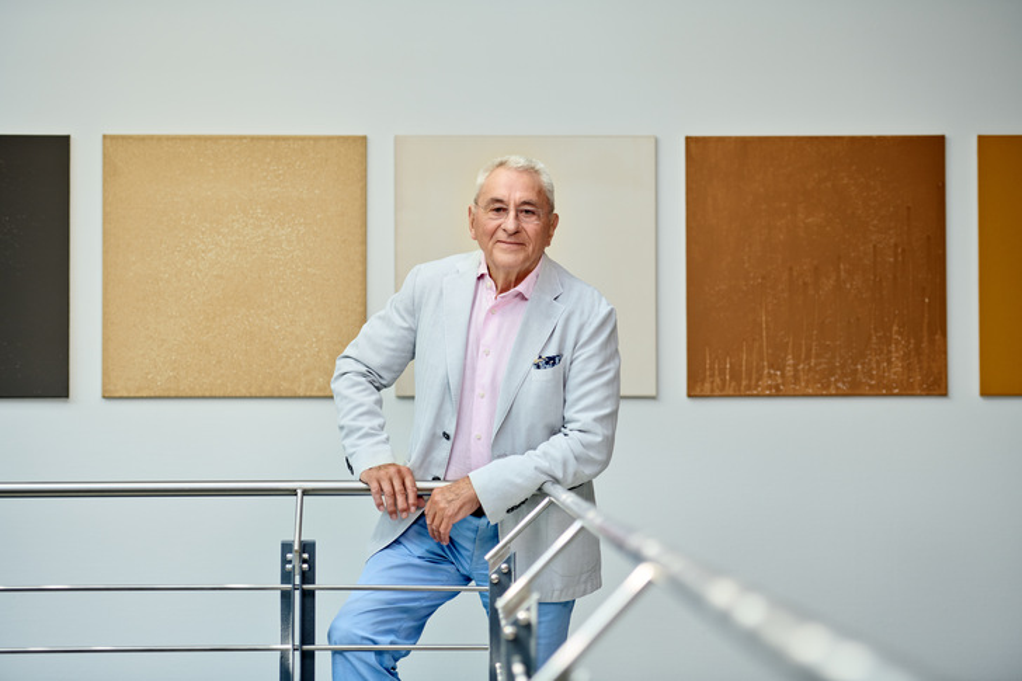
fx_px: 2611
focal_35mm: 92
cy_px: 340
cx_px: 511
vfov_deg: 14.9
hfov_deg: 22.1
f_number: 2.8
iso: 400
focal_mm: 92
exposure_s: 1/160
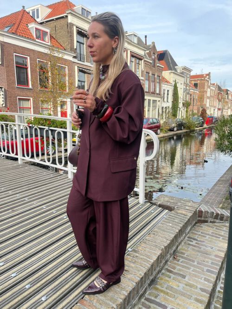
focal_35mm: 26
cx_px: 116
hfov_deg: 53.0
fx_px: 232
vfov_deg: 67.3
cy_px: 154
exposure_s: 1/445
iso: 50
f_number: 1.6
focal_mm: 5.1
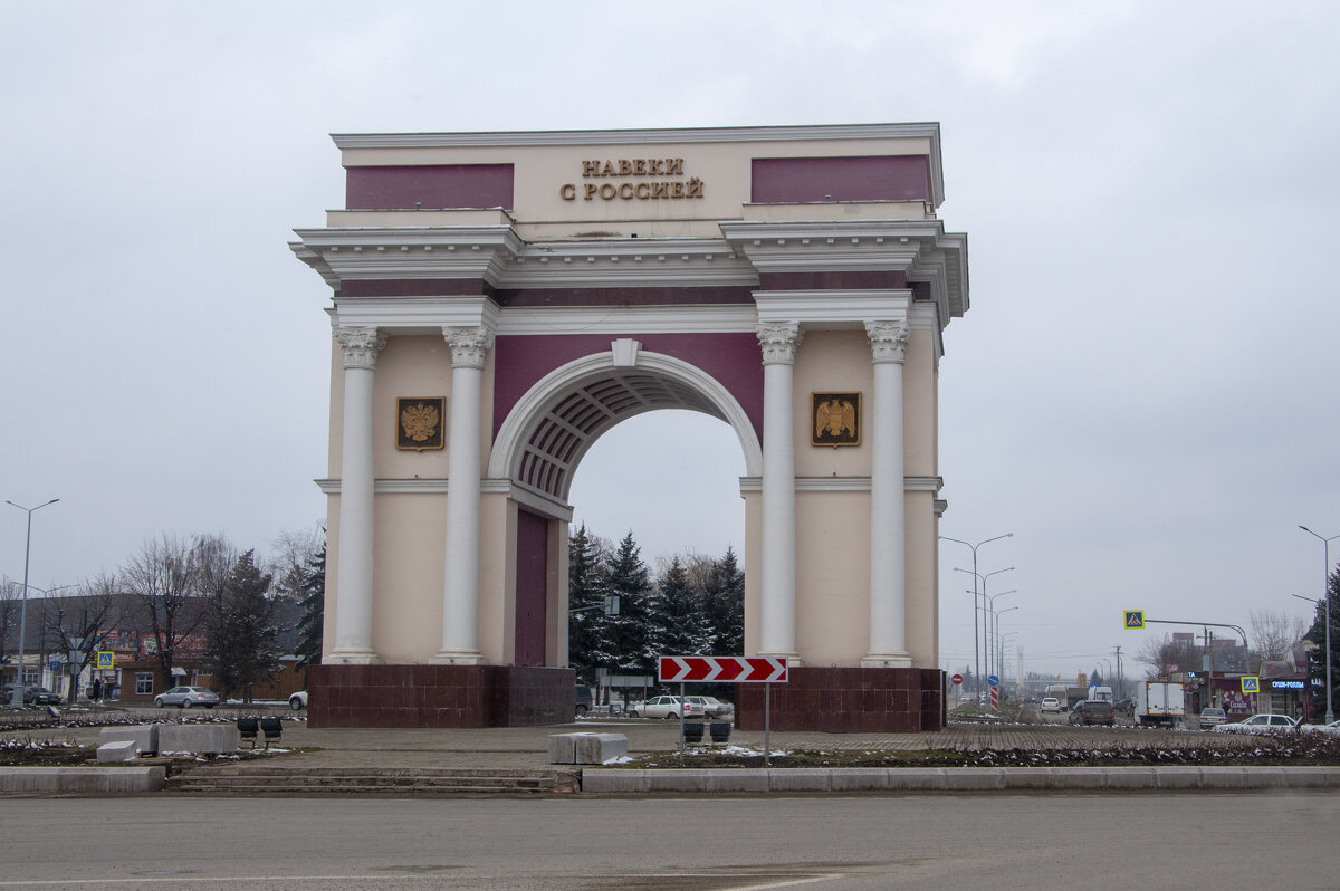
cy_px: 446
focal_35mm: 45
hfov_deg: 43.6
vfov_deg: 29.8
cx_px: 670
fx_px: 1674
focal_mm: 30
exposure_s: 1/320
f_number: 9
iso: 250
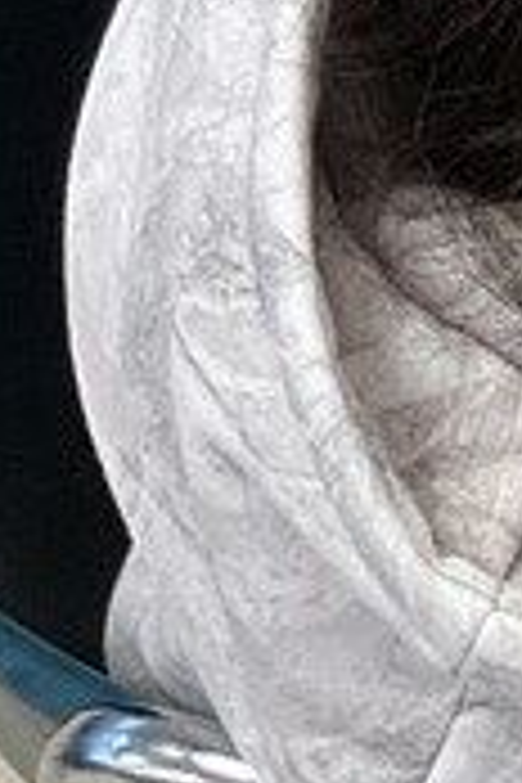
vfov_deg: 9.6
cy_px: -1395
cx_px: 1642
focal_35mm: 177
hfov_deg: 6.9
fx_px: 3849
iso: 50
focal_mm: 3
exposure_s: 1/60
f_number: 1.8
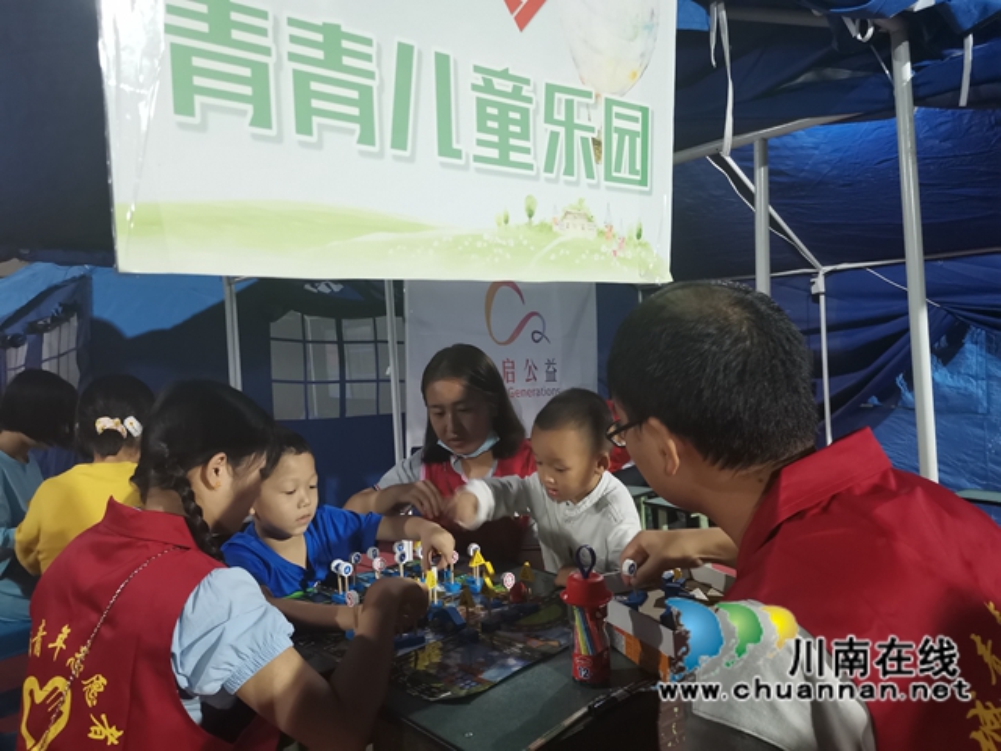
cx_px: 500
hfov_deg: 67.3
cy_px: 376
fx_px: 752
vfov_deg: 53.1
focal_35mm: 26
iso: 500
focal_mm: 4.75
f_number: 1.8
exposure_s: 1/33.3
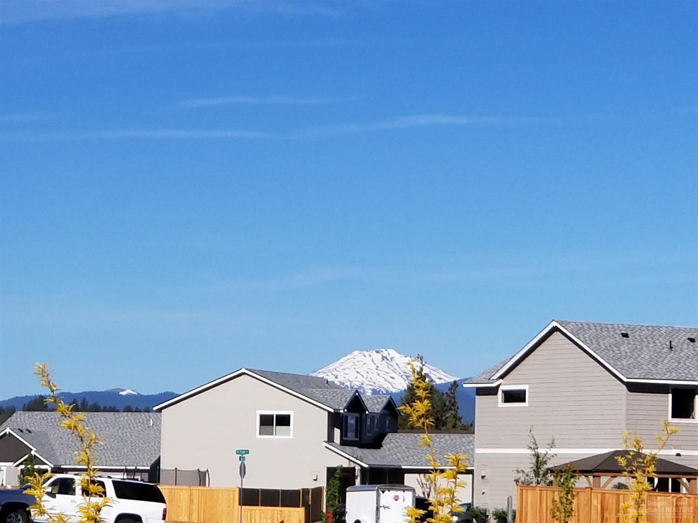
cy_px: 262
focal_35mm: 52
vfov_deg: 28.0
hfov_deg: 36.8
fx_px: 1048
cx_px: 349
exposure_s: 1/1068
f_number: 2.4
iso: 25
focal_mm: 6
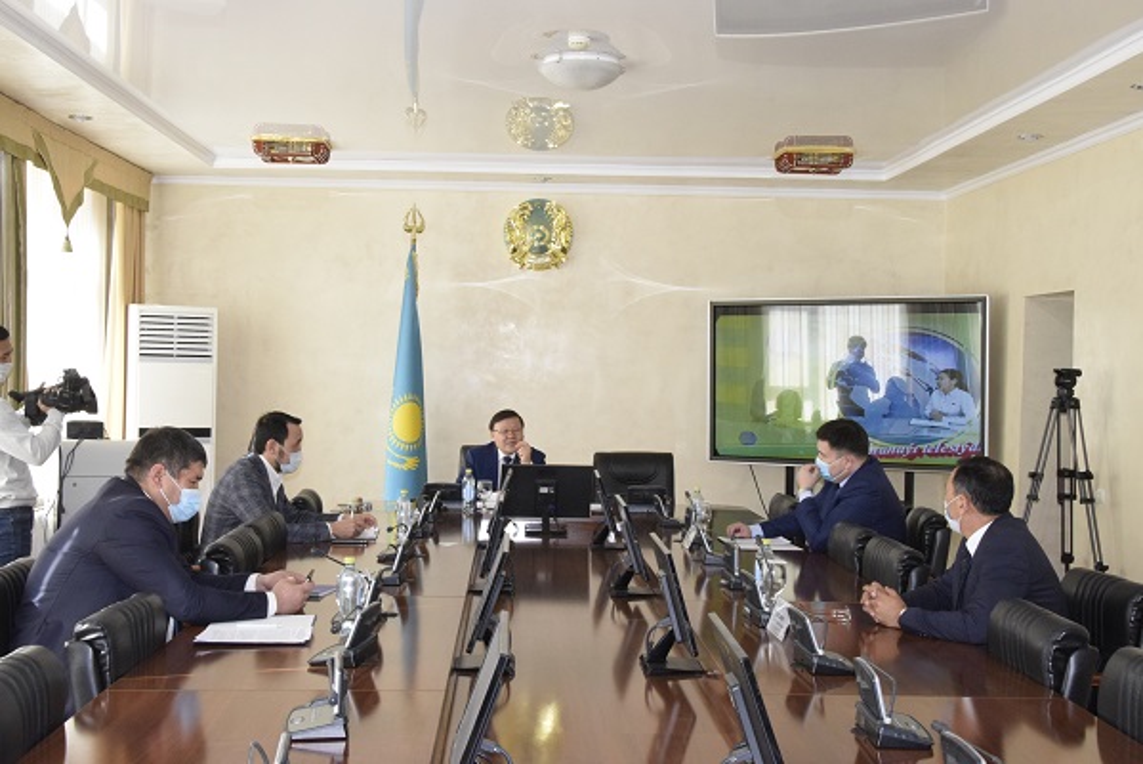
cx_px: 572
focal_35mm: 44
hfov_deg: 44.9
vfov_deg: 30.9
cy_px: 382
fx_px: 1382
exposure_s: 1/160
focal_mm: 29
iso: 2500
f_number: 14
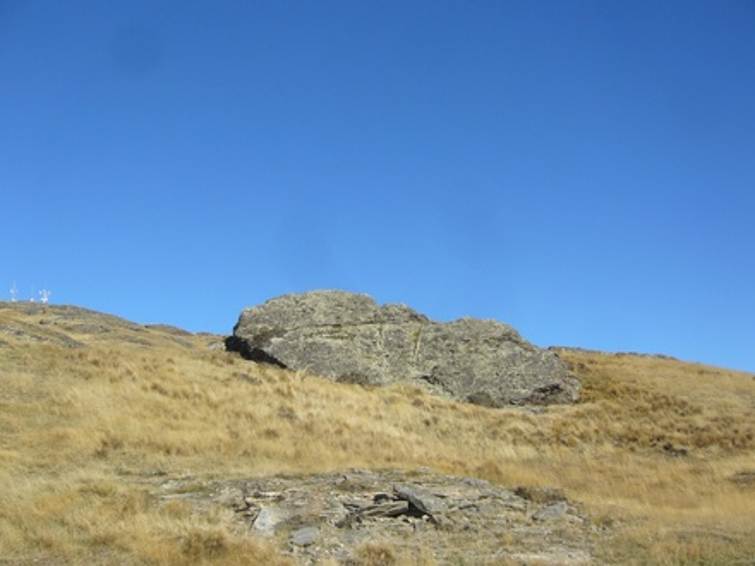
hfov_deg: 52.6
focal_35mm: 35
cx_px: 378
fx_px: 763
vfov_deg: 40.7
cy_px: 283
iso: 80
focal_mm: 5.8
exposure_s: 1/320
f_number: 5.6
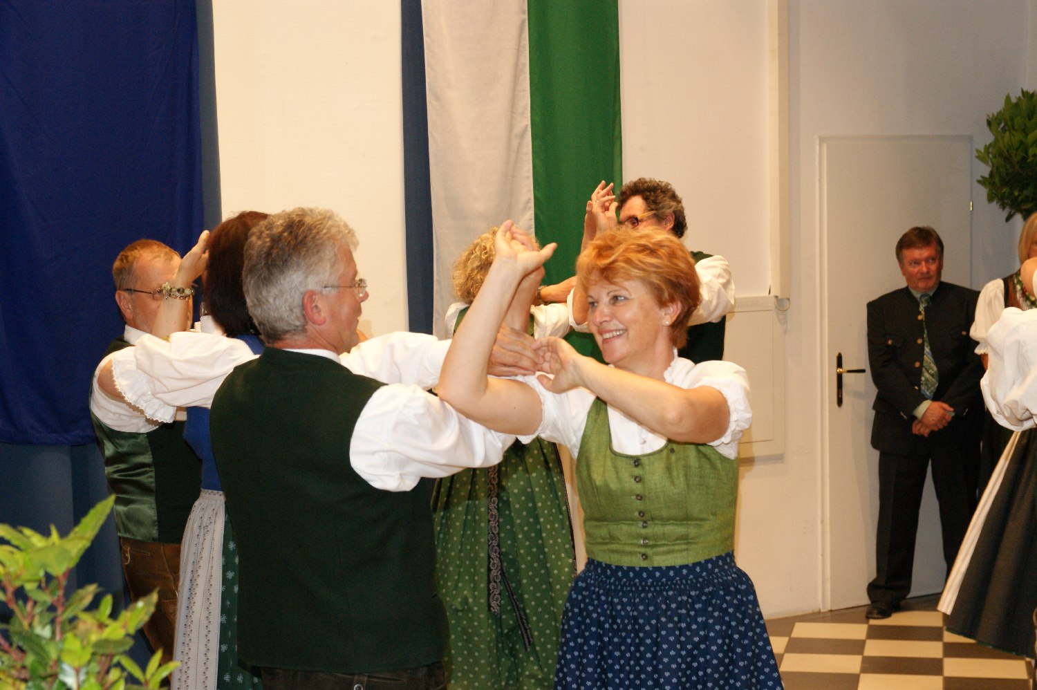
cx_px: 518
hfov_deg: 27.0
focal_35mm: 75
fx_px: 2159
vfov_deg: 18.2
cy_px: 345
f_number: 5.6
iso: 800
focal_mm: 50
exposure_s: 1/50
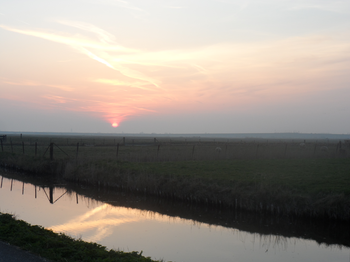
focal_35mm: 55
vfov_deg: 26.6
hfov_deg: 34.9
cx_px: 177
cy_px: 133
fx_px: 556
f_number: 4.1
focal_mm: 9.8
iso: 80
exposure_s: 1/60
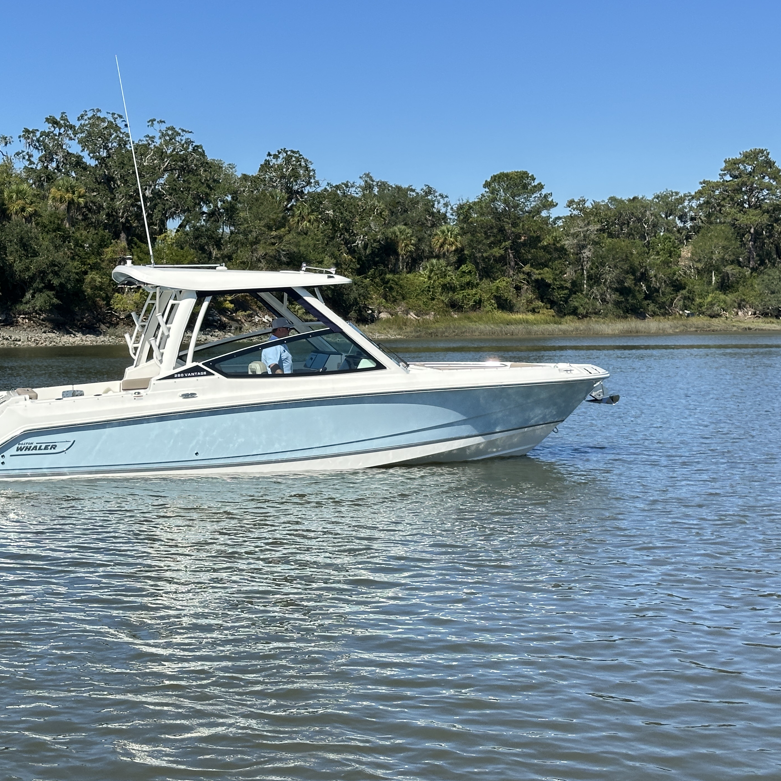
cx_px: 261
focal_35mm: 61
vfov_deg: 28.2
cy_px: 372
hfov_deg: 28.0
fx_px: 1557
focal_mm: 6.86
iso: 64
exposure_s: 1/3058
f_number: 1.78
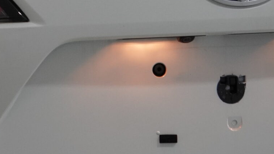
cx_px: -63
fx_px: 2112
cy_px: 46
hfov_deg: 7.4
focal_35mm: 291
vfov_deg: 4.2
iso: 1250
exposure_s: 1/125
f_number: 5.6
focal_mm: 55
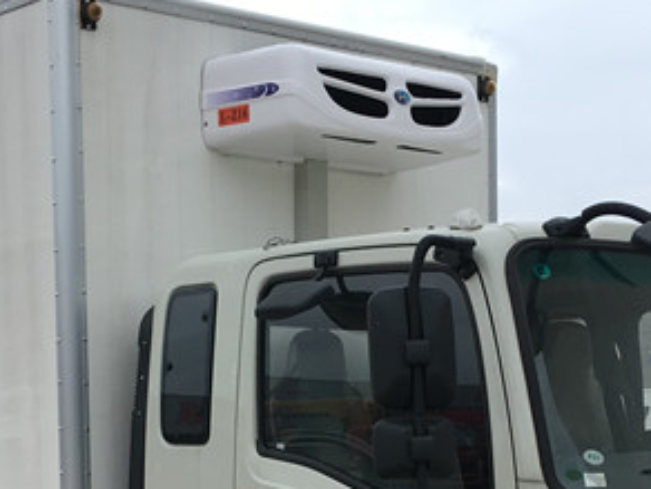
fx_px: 1617
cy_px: 521
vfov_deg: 16.7
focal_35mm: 86
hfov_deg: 22.7
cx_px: 256
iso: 25
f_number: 2.2
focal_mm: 4.15
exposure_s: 1/1040
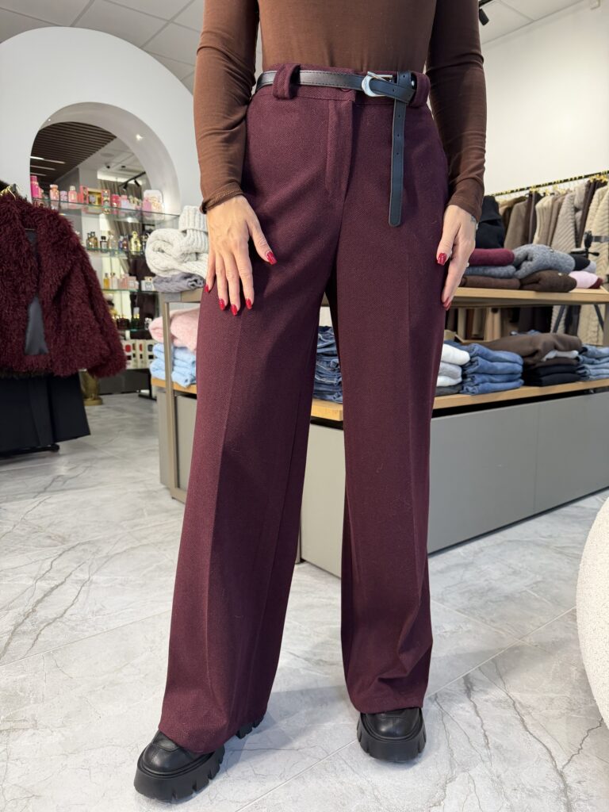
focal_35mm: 24
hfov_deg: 56.8
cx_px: 304
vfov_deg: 71.6
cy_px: 406
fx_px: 563
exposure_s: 1/100
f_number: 1.78
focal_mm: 6.76
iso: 160
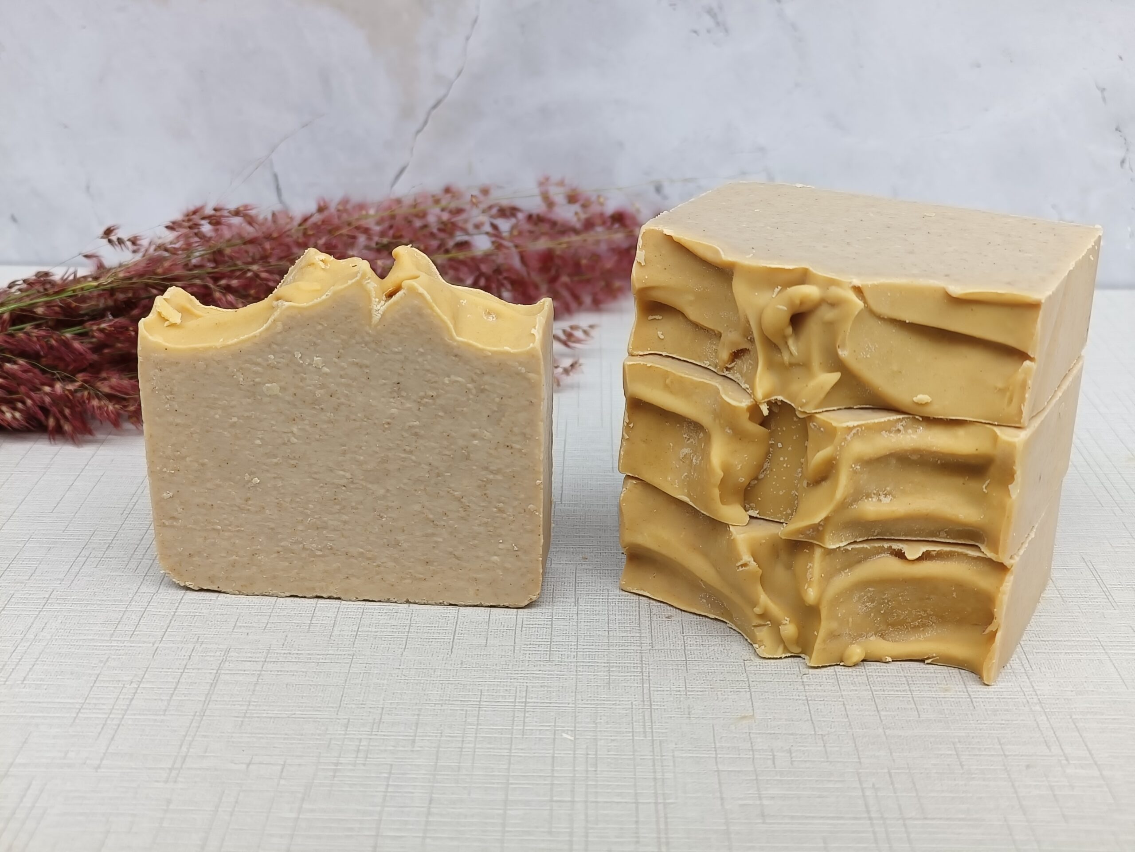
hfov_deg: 40.4
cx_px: 568
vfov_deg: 30.9
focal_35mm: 47
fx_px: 1541
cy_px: 426
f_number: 4.5
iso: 64
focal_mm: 7.08
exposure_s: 1/101
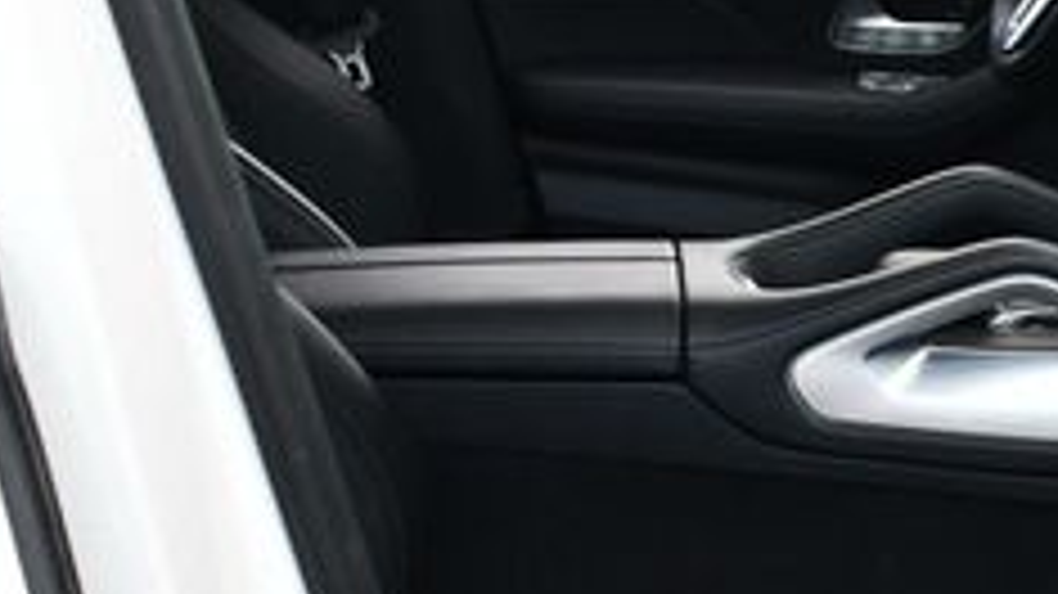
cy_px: 508
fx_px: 2889
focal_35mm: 103
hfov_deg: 19.9
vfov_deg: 11.7
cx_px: 1157
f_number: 5
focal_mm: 18
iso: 400
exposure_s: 1/250
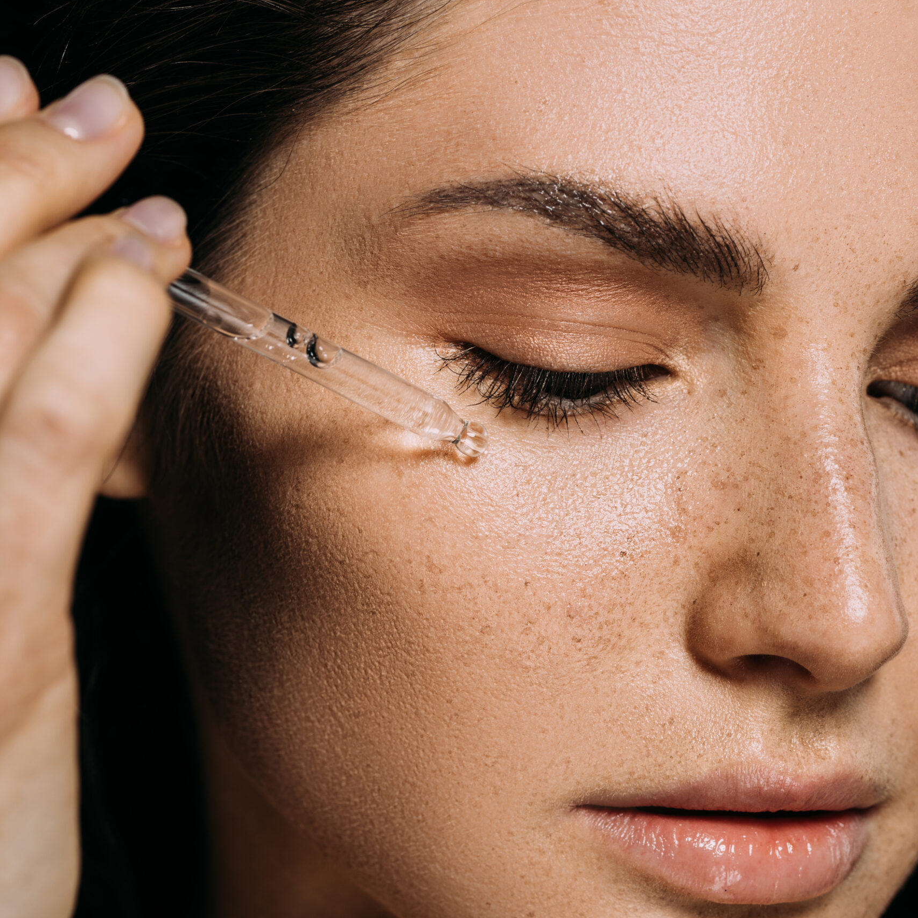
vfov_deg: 13.0
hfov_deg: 13.0
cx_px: 460
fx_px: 4020
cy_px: 634
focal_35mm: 134
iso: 100
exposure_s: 1/160
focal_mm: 105
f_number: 8
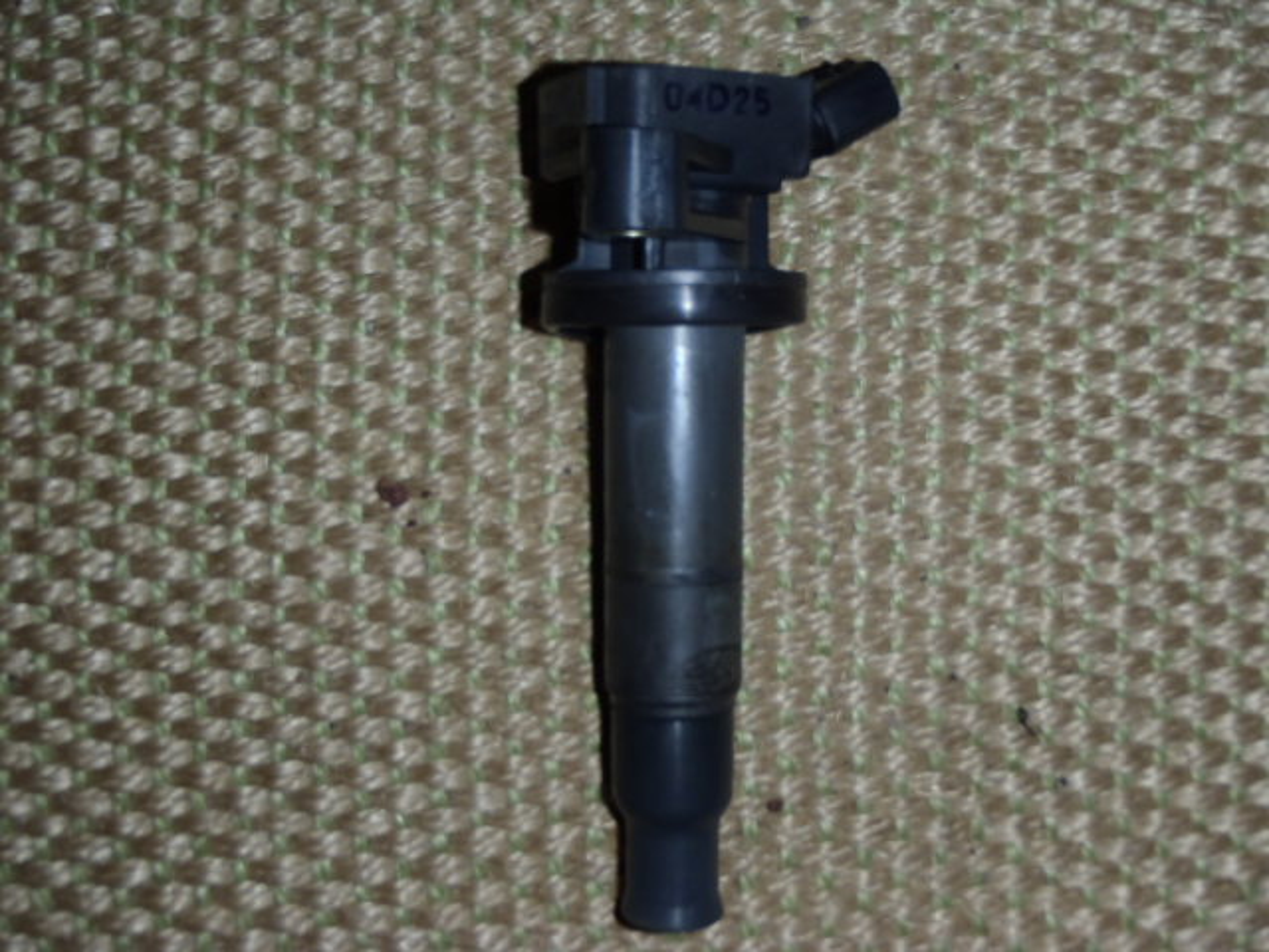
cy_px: 476
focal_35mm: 38
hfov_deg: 49.0
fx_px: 1393
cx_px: 634
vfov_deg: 37.7
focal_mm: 6.83
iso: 100
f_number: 4.6
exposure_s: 1/40
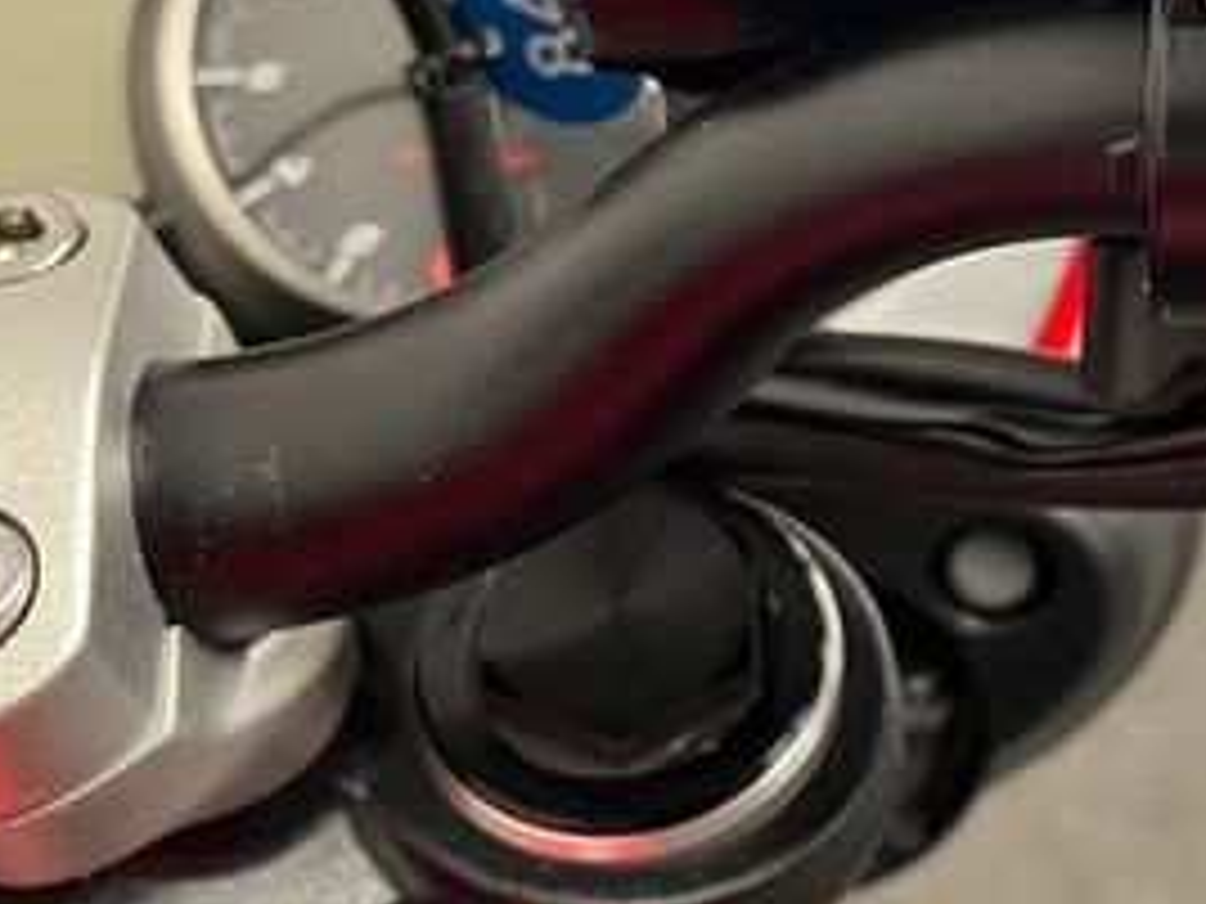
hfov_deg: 29.8
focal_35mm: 62
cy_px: 121
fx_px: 2160
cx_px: 1098
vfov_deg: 23.1
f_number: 1.6
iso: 250
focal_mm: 5.1
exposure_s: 1/50
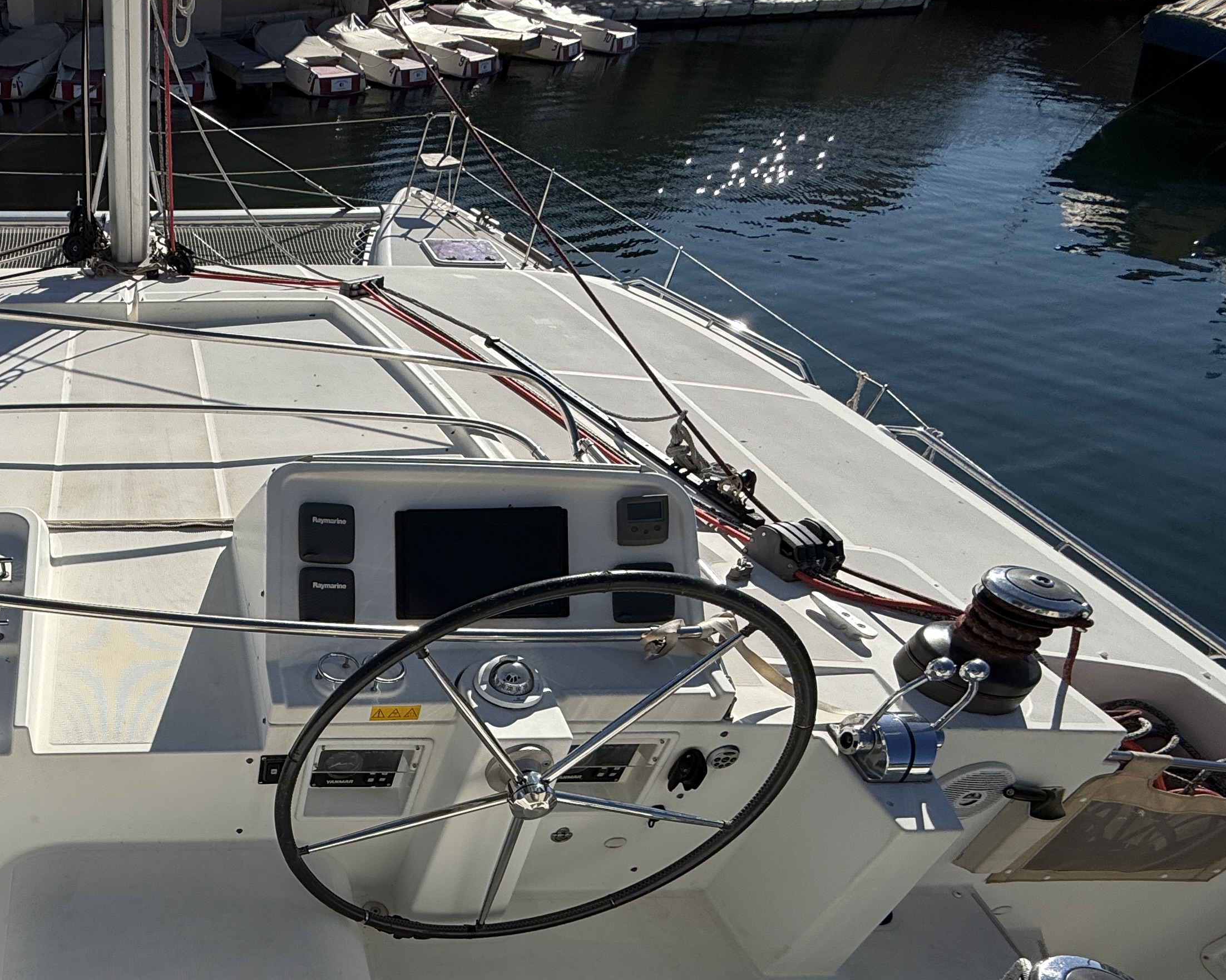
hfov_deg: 59.3
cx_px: 151
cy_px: 815
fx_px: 907
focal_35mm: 25
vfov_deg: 52.3
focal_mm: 2.22
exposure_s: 1/4425
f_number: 2.2
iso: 50
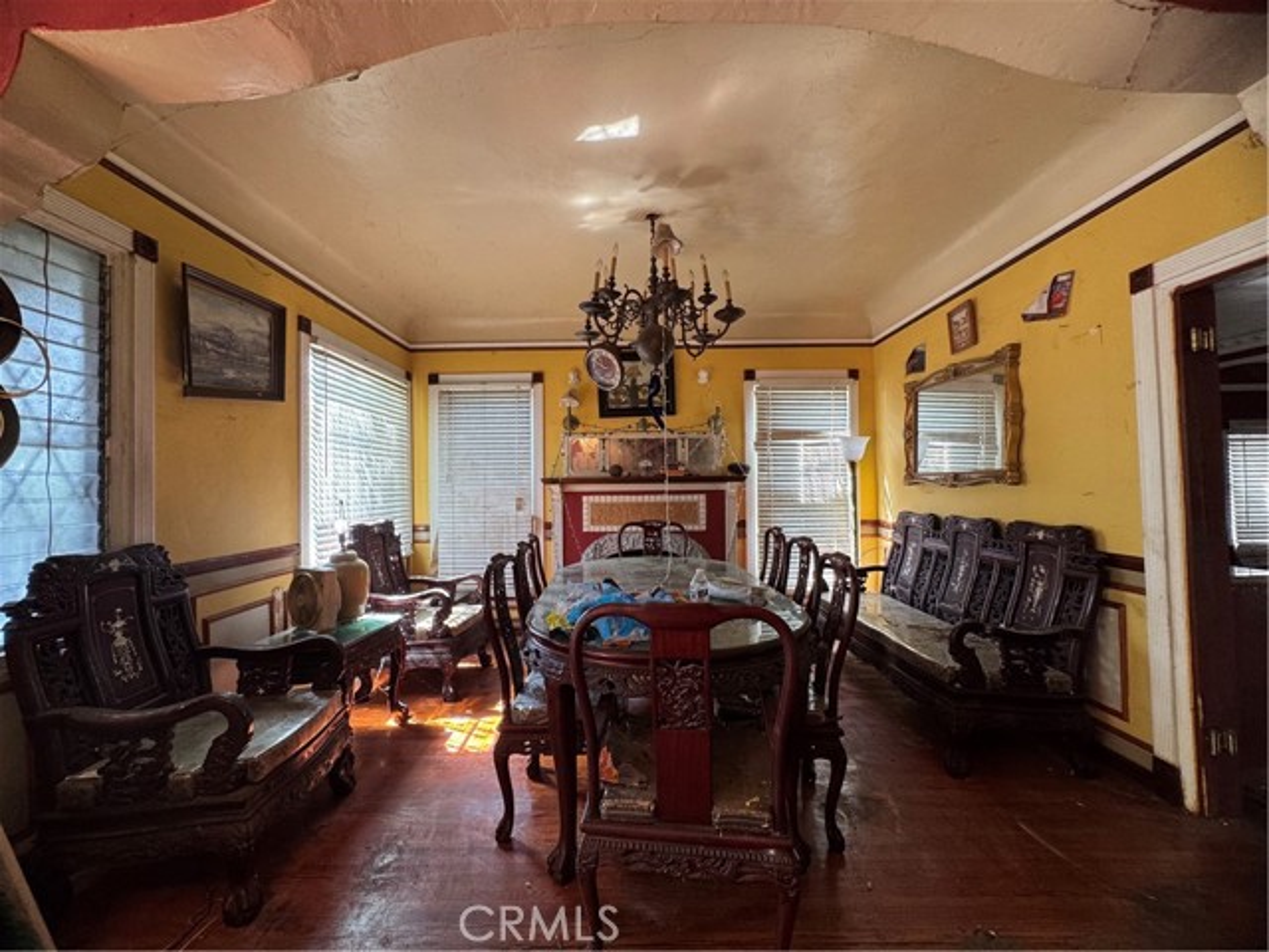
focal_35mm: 14
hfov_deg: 102.1
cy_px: 476
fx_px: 513
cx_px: 634
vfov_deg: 85.7
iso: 200
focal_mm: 2.22
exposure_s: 1/60
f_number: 2.2
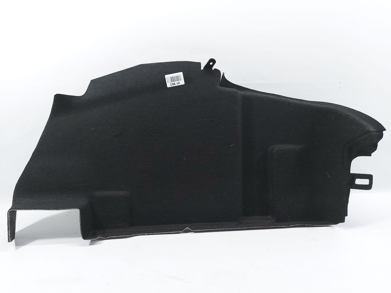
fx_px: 271
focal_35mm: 24
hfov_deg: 71.6
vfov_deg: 56.8
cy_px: 146
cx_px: 196
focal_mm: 5.23
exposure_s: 1/50
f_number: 1.8
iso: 80
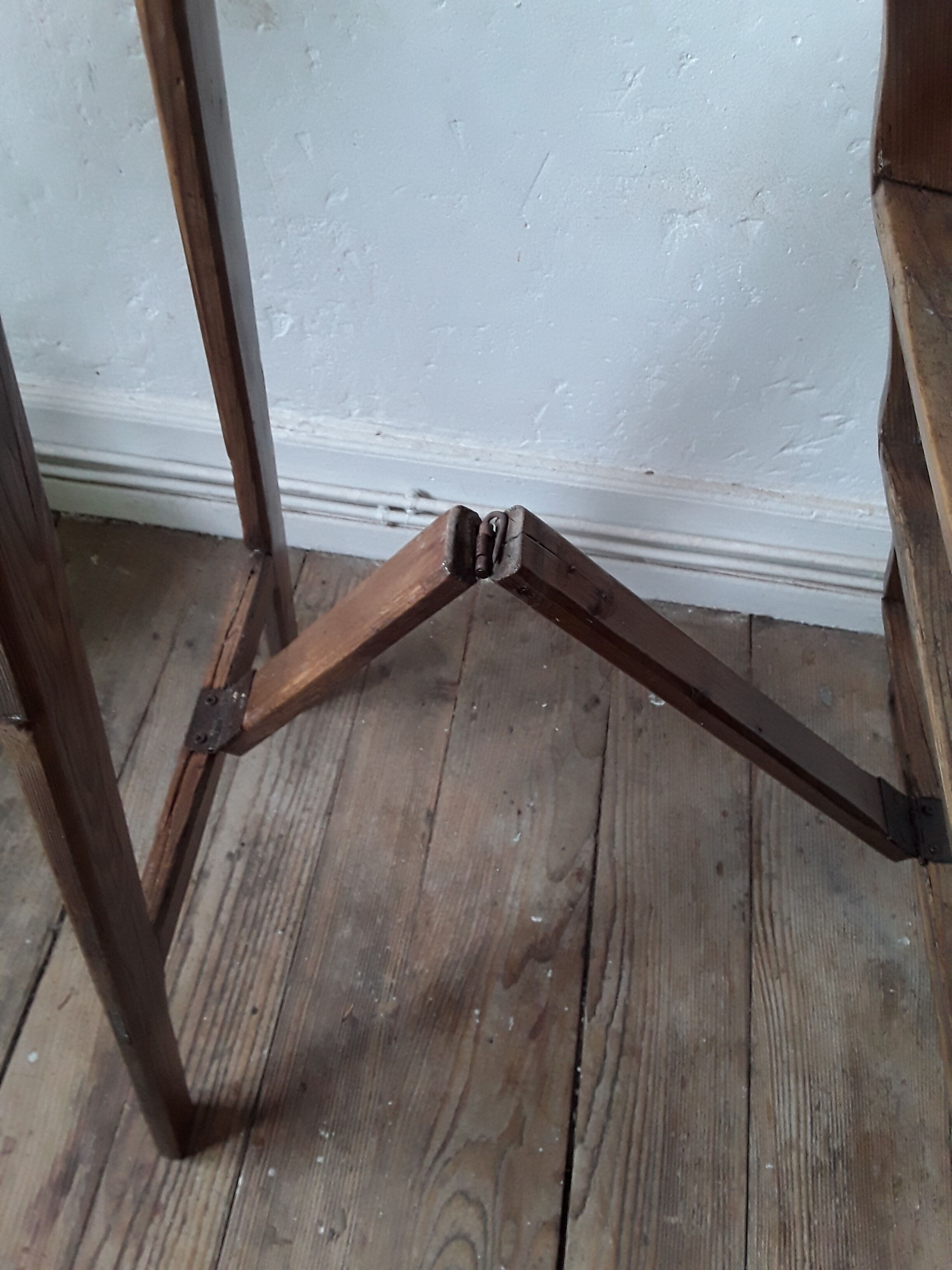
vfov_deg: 65.3
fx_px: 990
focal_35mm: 27
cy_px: 635
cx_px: 476
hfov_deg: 51.4
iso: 125
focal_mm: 2.91
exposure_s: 1/33
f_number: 1.9
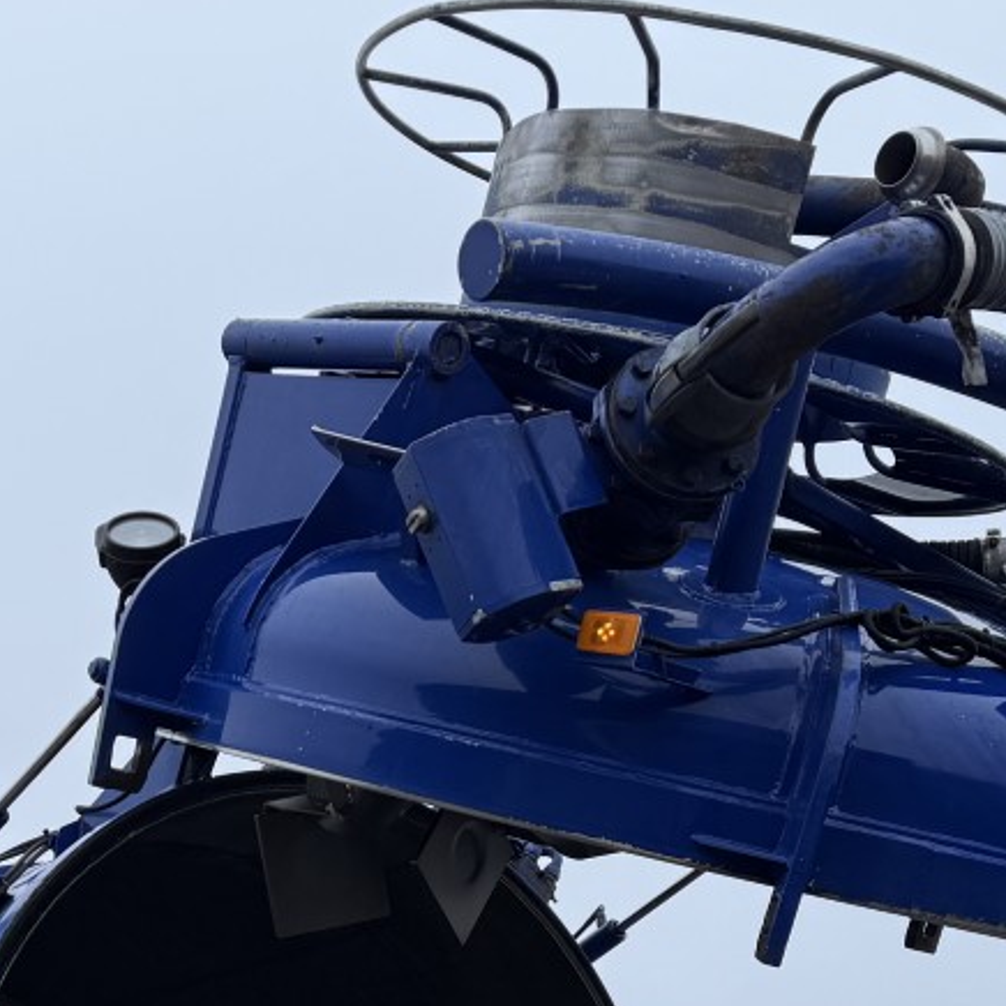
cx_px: 196
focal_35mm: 70
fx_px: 2302
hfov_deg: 24.3
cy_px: 1126
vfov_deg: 23.1
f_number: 1.78
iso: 80
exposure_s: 1/1618
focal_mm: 6.76
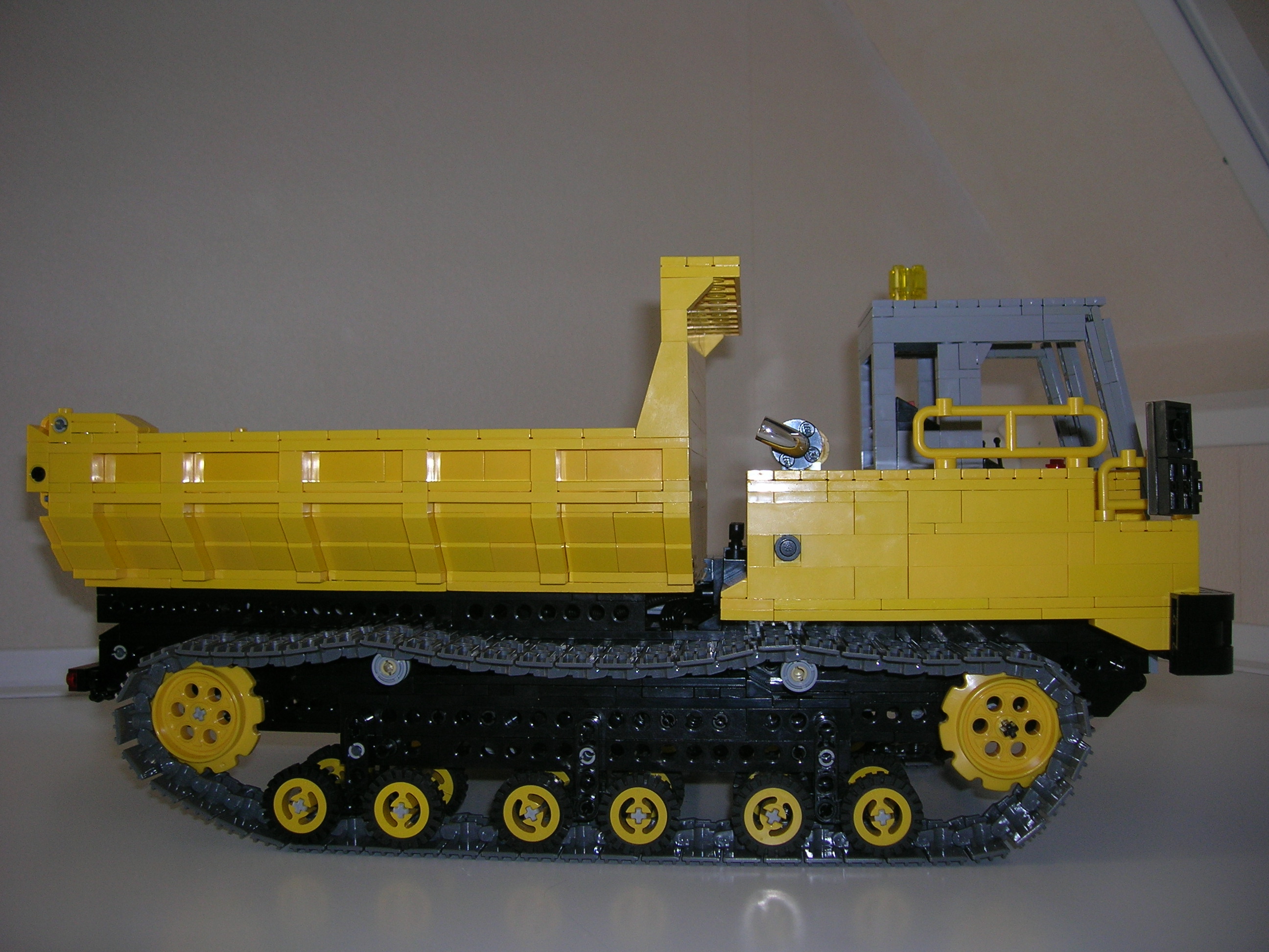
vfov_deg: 41.8
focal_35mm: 34
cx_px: 634
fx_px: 1246
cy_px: 476
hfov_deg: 54.0
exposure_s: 1/60.1
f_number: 2.9
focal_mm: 5.7
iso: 50
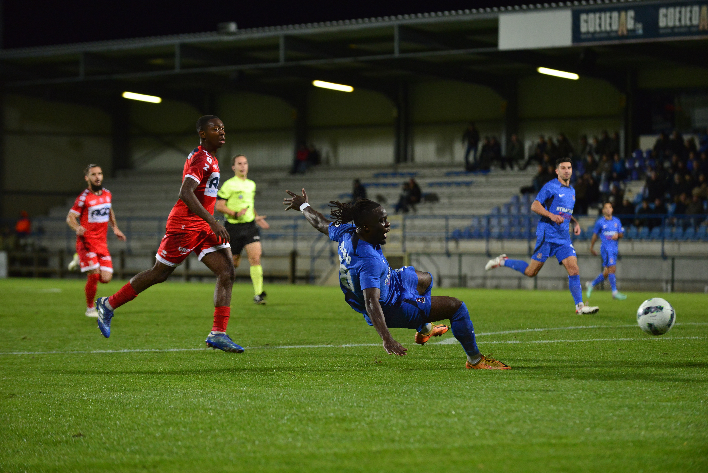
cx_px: 354
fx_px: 3541
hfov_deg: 11.4
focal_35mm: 180
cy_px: 236
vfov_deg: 7.6
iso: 4000
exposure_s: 1/1000
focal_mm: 180
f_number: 4
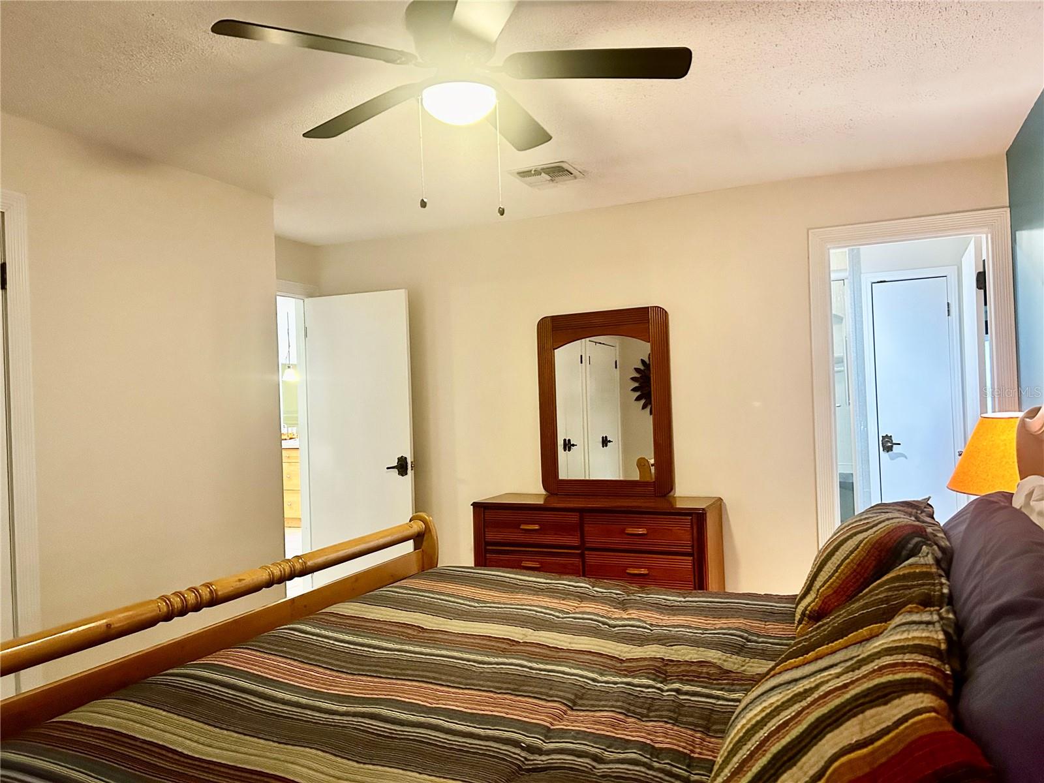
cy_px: 392
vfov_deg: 53.1
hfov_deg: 67.3
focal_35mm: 26
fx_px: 784
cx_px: 522
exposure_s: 1/60
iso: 500
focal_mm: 5.7
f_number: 1.5
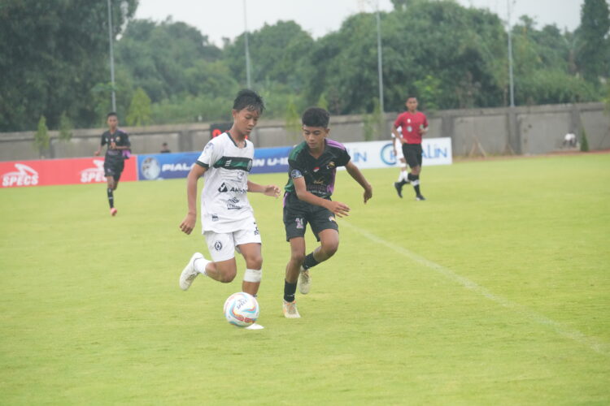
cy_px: 203
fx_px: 1948
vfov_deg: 11.9
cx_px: 305
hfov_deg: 17.8
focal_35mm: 115
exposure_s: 1/5000
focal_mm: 115
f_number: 4
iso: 6400
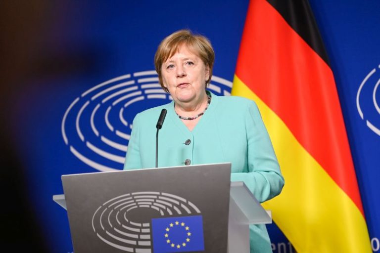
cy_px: 126
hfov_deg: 15.8
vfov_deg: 10.5
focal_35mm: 130
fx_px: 1372
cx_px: 190
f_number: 4
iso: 2500
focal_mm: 130
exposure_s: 1/400
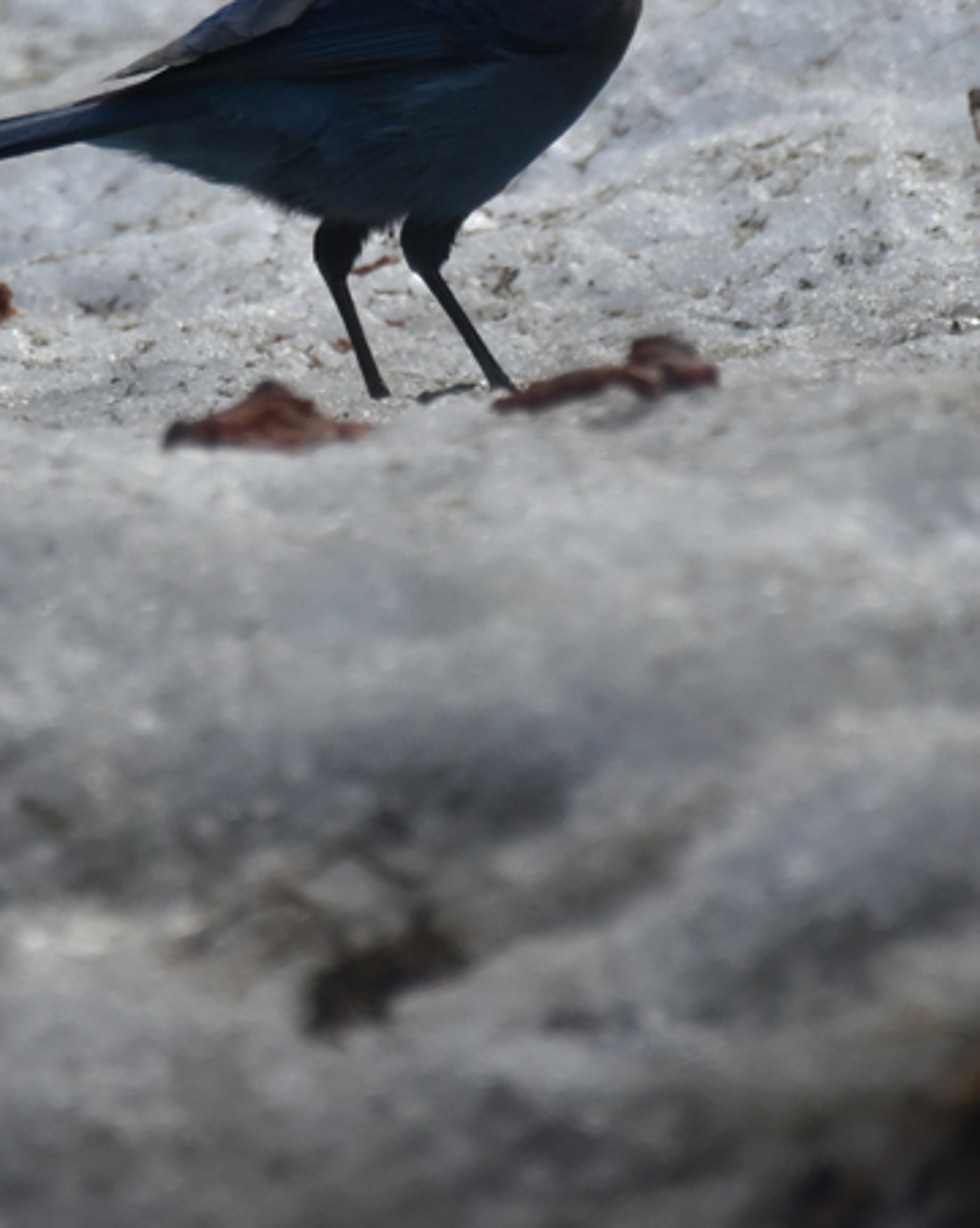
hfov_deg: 1.9
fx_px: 29044
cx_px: 449
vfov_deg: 2.4
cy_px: 114
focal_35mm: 800
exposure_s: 1/640
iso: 1400
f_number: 5.6
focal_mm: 300
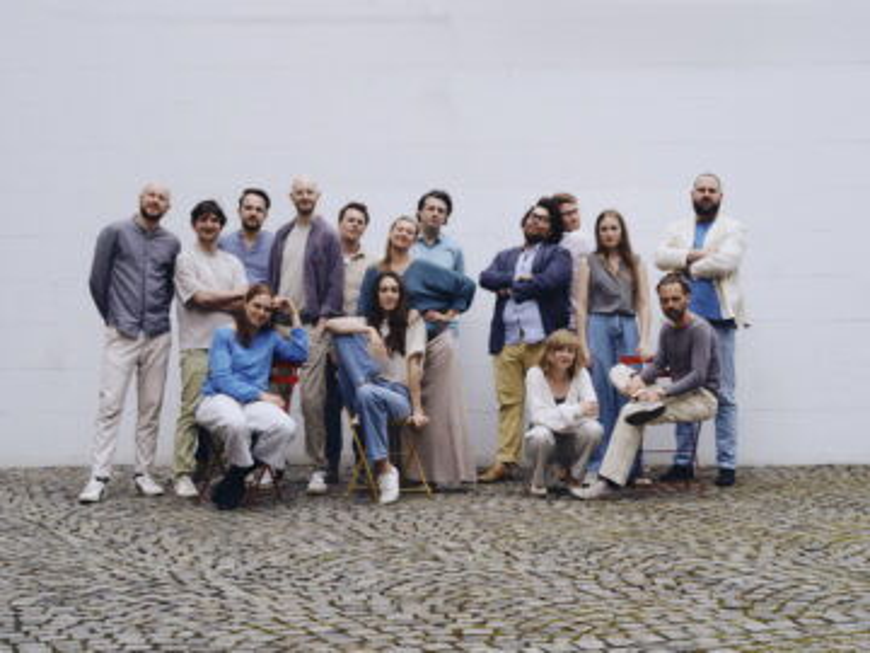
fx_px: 1583
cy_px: 326
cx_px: 435
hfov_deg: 30.7
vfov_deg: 23.3
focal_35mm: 63
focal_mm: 80
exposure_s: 1/200
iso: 3200
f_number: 22
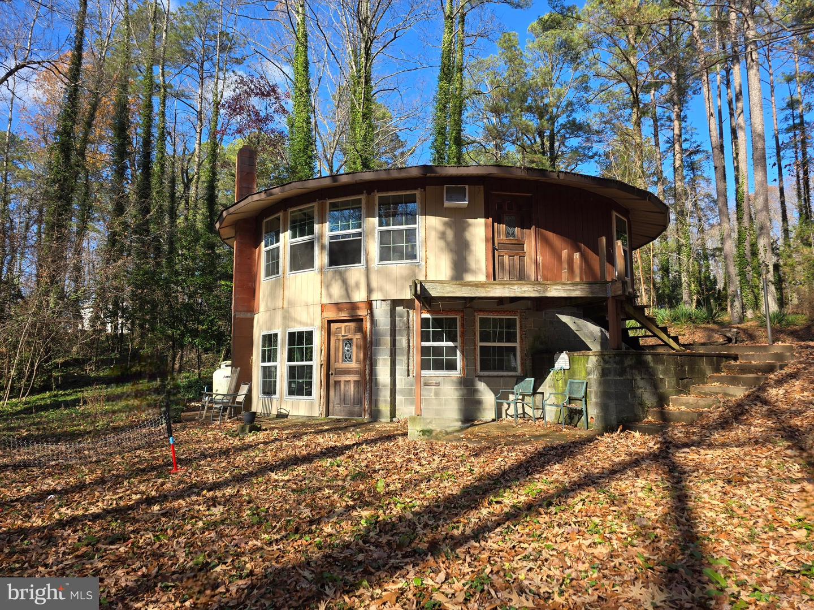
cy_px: 305
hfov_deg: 73.9
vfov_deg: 58.9
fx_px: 541
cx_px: 407
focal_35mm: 23
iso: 12
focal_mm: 6.3
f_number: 1.7
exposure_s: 1/312
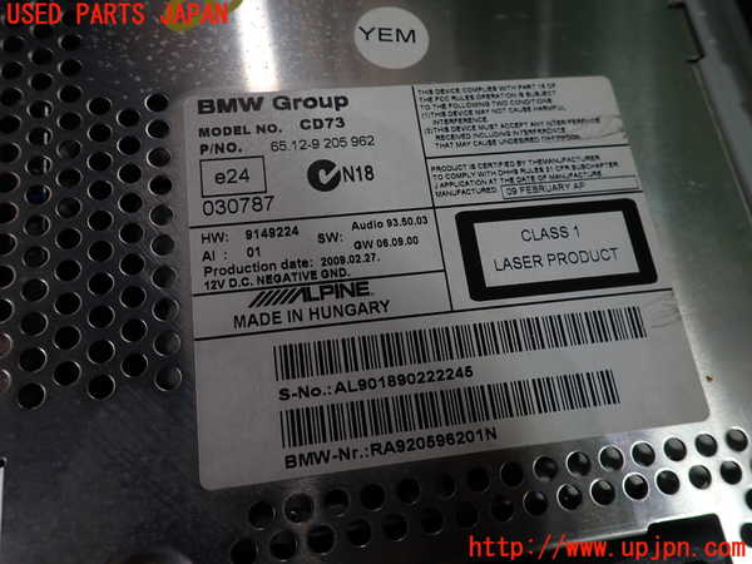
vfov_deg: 54.9
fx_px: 543
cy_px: 282
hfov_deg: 69.4
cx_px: 376
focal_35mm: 25
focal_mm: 4.5
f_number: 2.8
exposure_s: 1/60
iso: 100
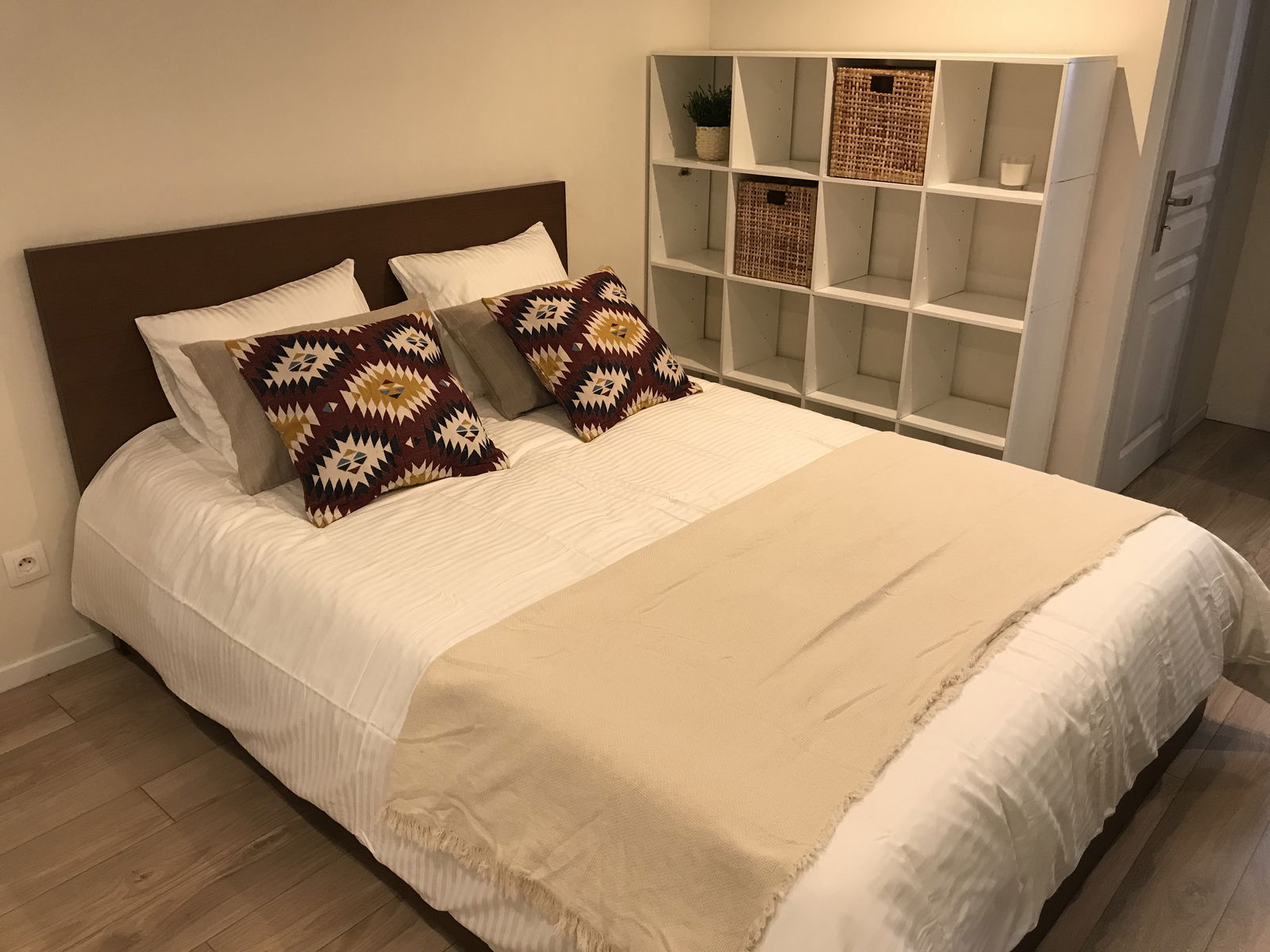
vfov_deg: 49.7
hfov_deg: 63.4
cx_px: 635
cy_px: 476
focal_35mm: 28
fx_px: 1027
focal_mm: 3.99
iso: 40
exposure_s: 1/17
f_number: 1.8
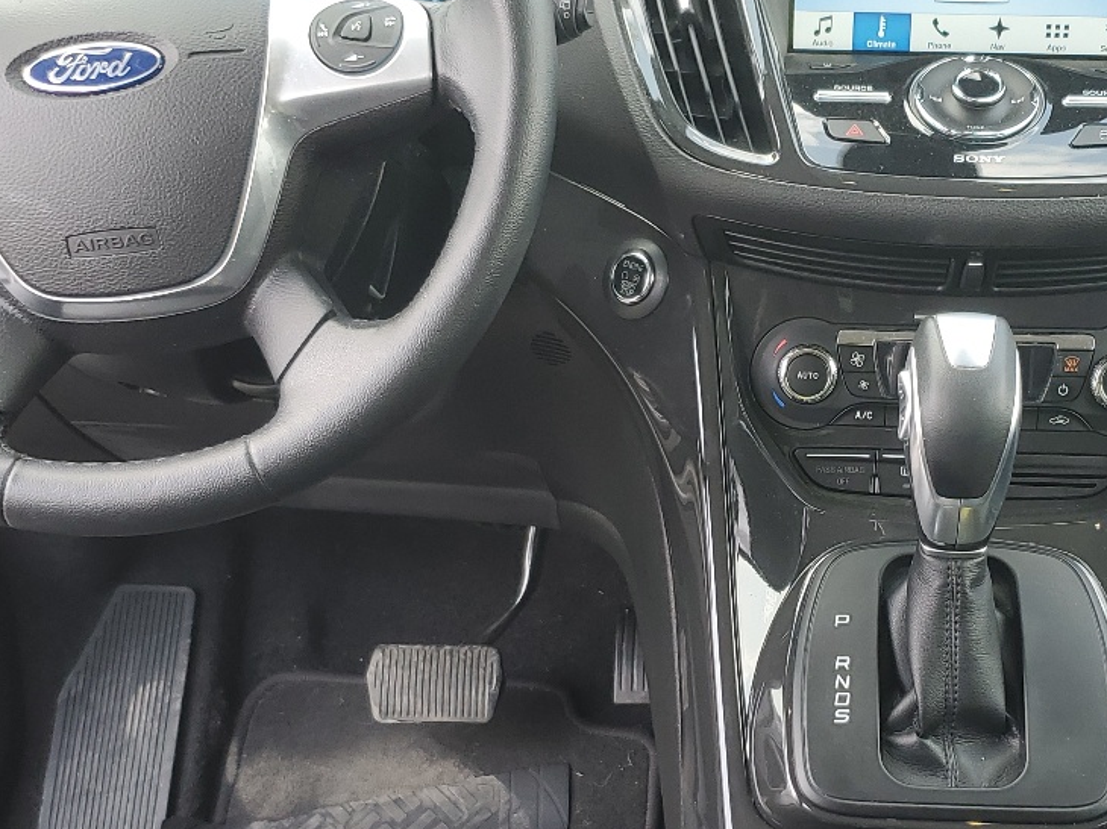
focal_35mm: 57
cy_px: 618
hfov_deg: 33.3
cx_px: 782
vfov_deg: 25.4
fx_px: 1822
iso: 50
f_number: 1.5
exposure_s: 1/133
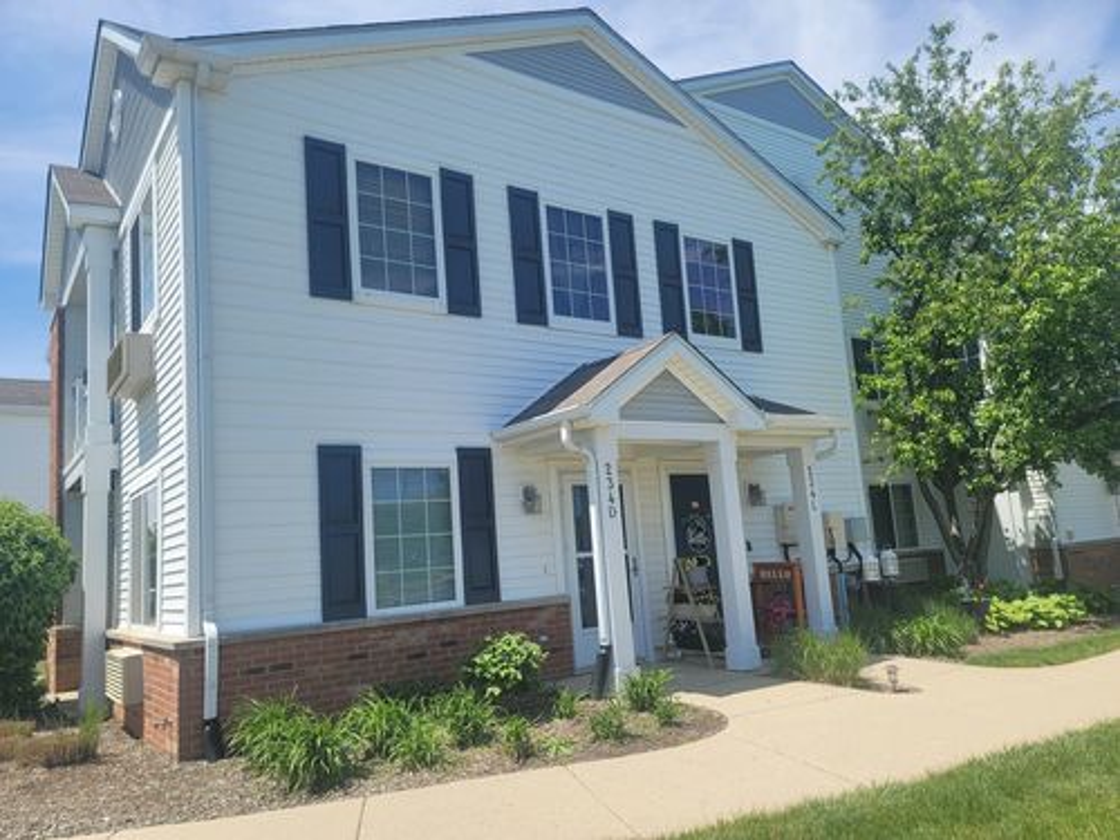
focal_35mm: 25
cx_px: 560
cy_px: 420
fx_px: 809
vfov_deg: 54.9
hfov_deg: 69.4
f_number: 1.8
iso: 20
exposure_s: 1/904
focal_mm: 7
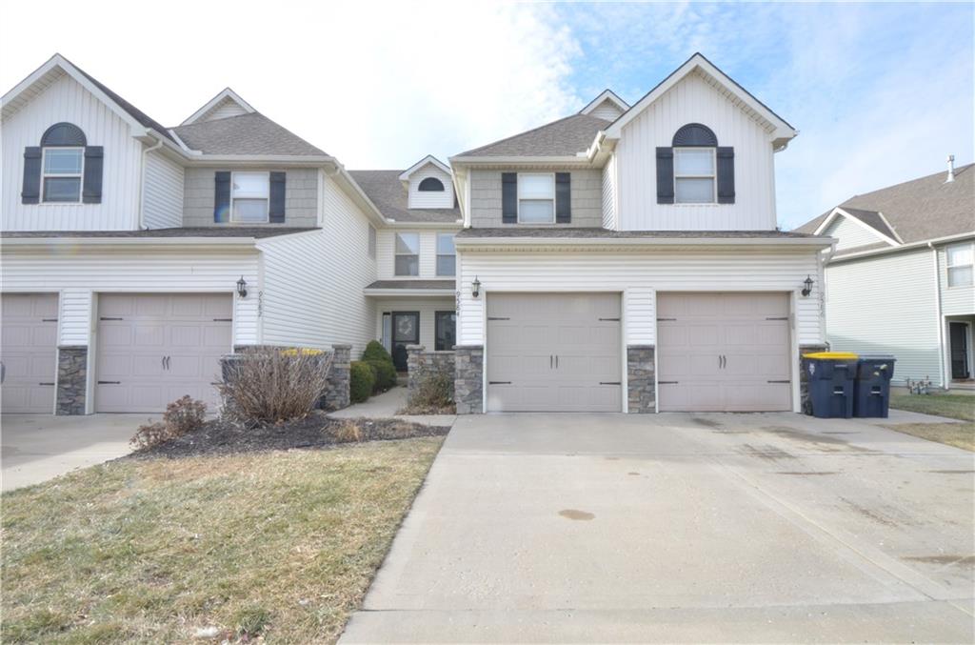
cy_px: 322
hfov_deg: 85.6
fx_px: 527
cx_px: 488
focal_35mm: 20
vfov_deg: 62.9
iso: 100
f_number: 22
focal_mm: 13
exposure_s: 1/10
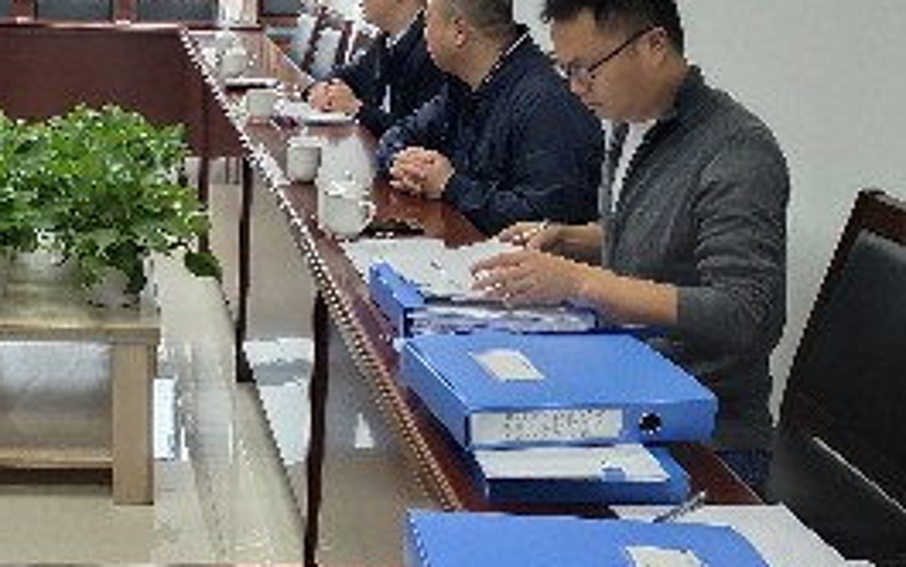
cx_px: 126
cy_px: 128
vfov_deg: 22.2
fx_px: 1433
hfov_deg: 33.6
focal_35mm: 58
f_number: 1.8
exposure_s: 1/50
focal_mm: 4.27
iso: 171
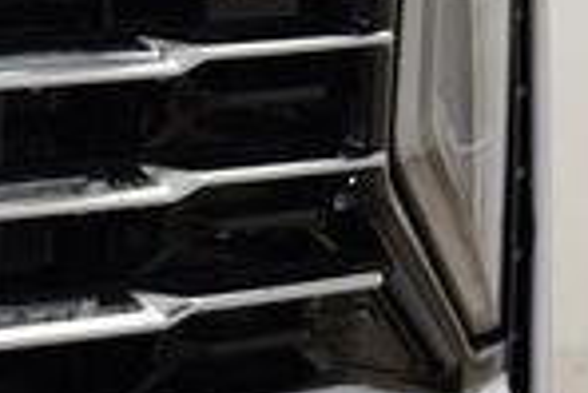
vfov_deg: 4.1
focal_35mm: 337
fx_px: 5510
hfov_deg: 5.9
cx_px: -612
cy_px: 125
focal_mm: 52
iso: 400
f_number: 6.3
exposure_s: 1/15
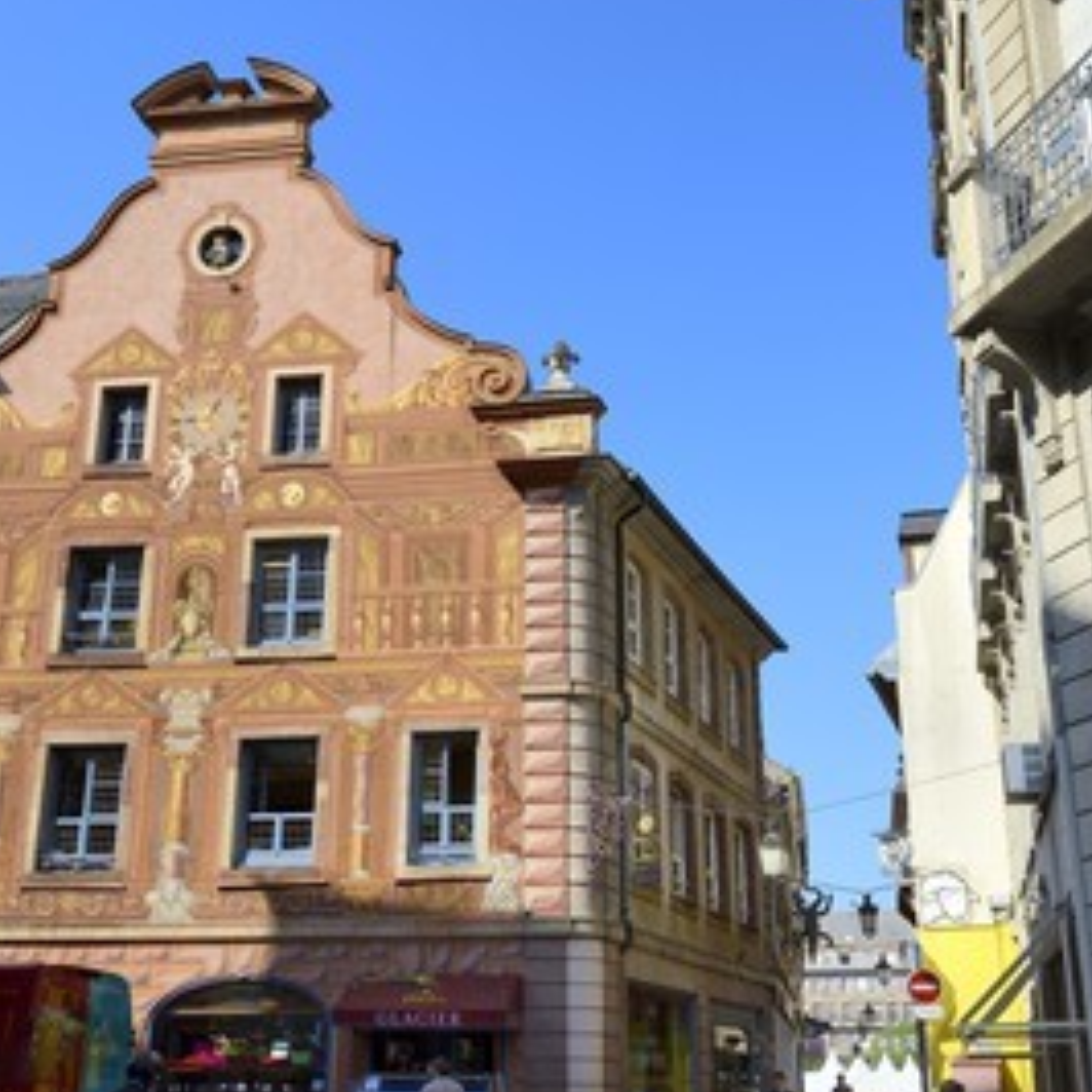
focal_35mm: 43
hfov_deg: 39.2
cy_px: 546
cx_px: 525
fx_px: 1535
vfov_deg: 39.2
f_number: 13
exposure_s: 1/250
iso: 200
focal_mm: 32
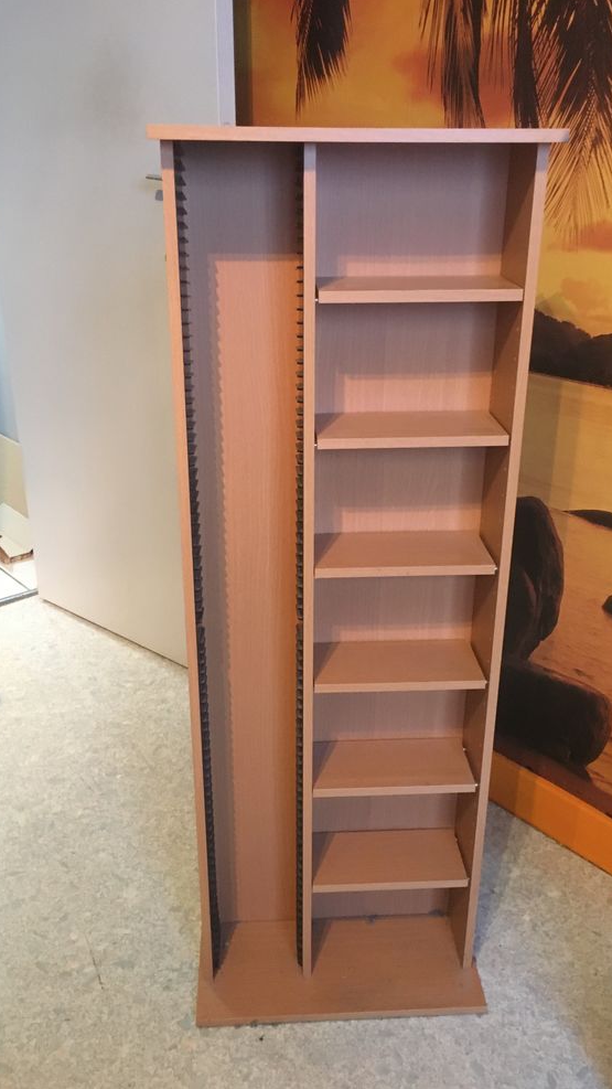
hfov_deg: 36.7
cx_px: 312
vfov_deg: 61.0
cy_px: 548
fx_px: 923
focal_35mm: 32
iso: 400
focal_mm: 4.15
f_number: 2.2
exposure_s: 1/17
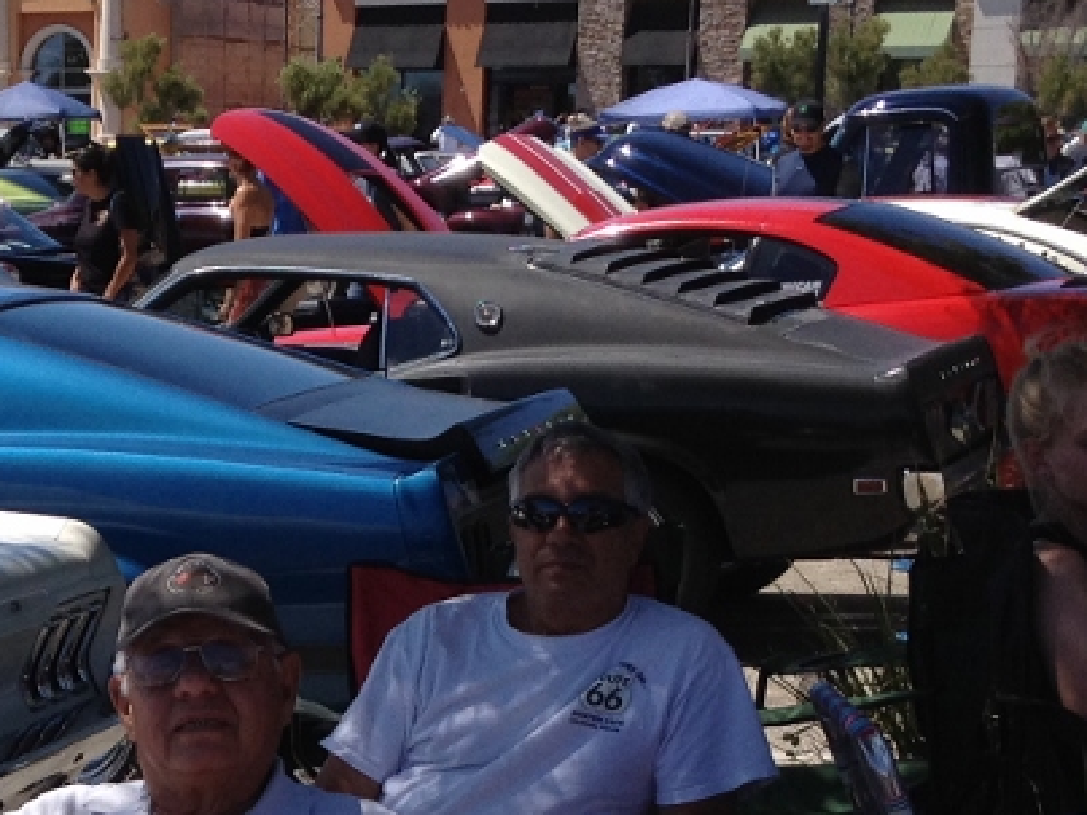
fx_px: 3486
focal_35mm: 111
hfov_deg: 17.4
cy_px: 982
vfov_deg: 13.0
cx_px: 62
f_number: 2.4
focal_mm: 4.28
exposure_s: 1/1905
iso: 50
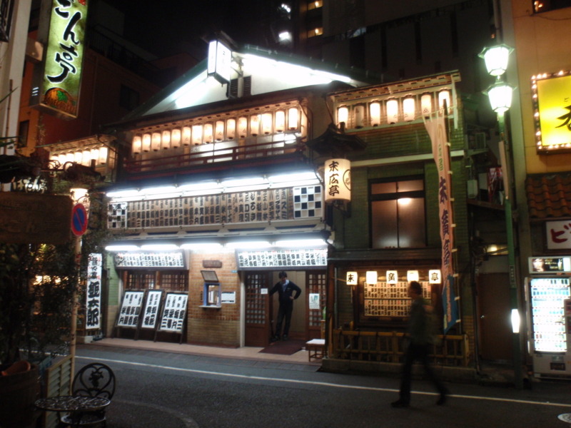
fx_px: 462
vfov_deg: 49.7
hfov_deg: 63.4
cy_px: 214
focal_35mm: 28
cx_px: 286
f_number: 3.2
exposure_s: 1/13
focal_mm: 5
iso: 200
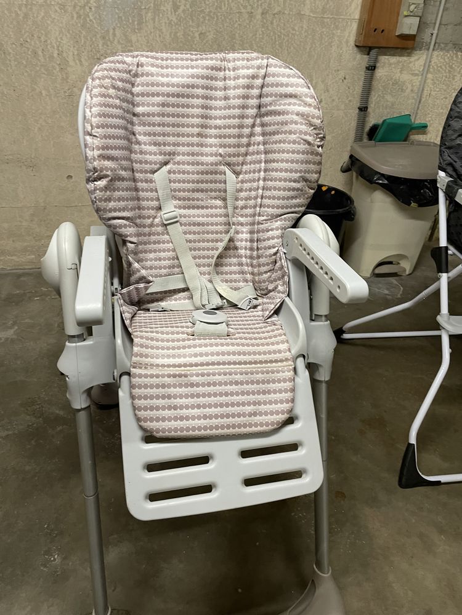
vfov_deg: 67.3
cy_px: 308
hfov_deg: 53.1
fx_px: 463
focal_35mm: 26
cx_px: 231
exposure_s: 1/50
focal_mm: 4.2
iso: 200
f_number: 1.6
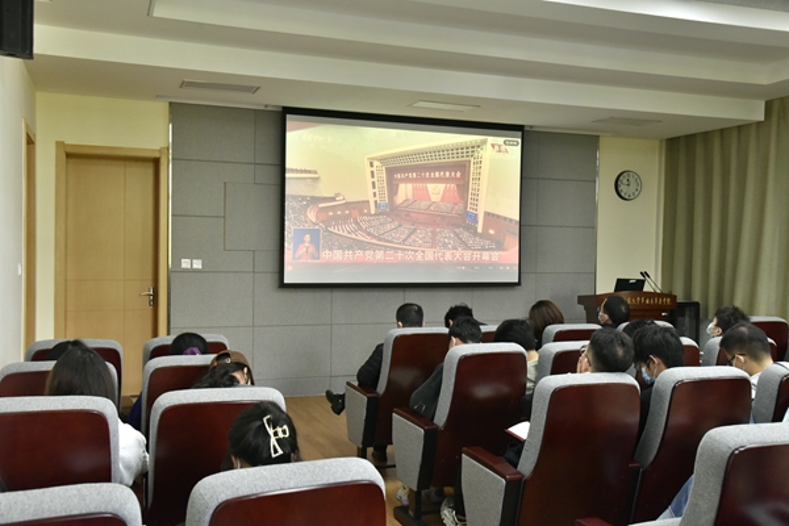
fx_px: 767
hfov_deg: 54.4
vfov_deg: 37.9
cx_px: 394
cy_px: 263
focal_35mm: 35
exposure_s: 1/250
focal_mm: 35
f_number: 8
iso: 4500
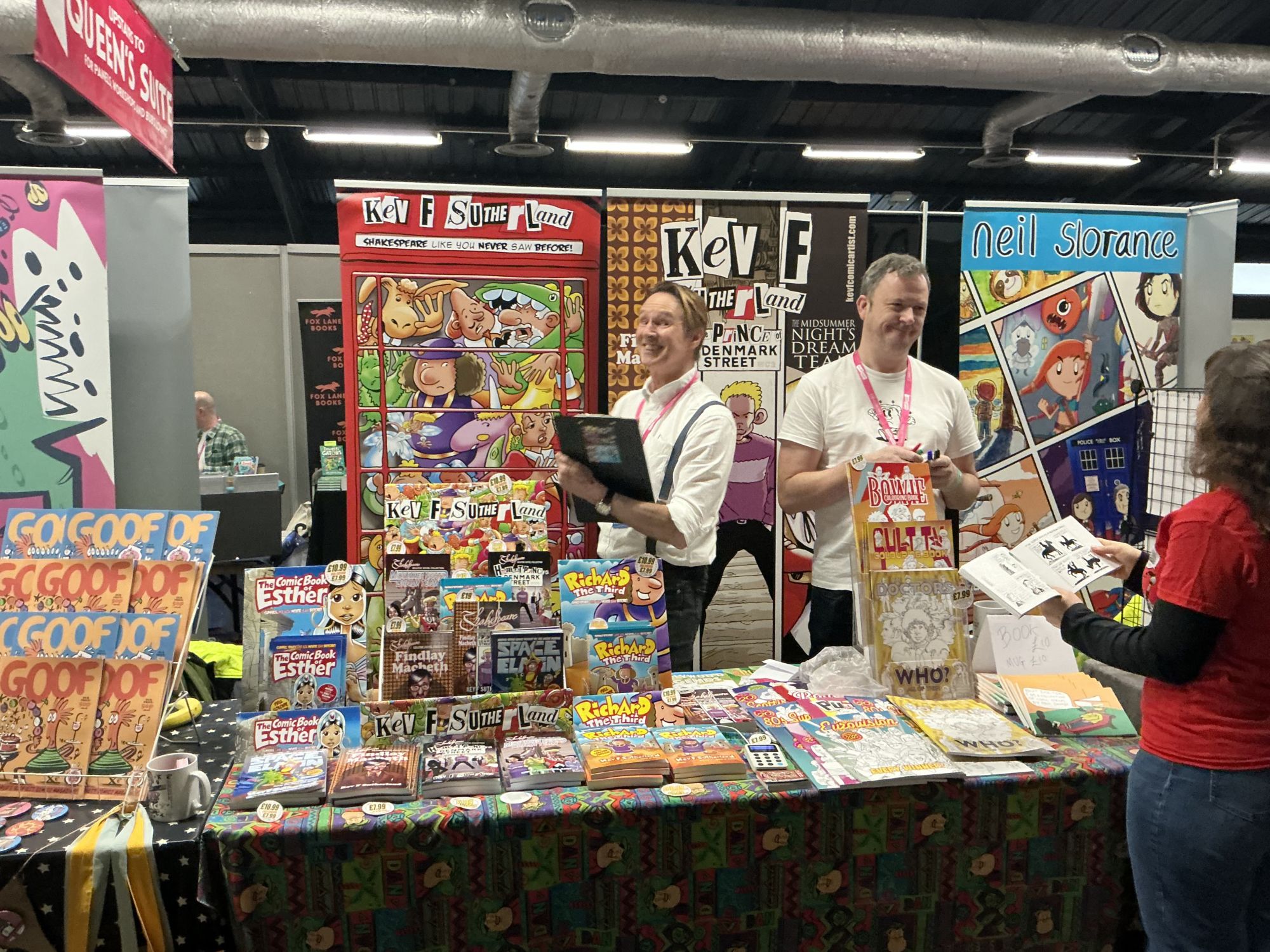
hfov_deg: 63.4
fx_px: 1027
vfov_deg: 49.7
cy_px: 476
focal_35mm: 28
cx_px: 635
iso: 250
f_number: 1.8
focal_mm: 3
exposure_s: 1/50
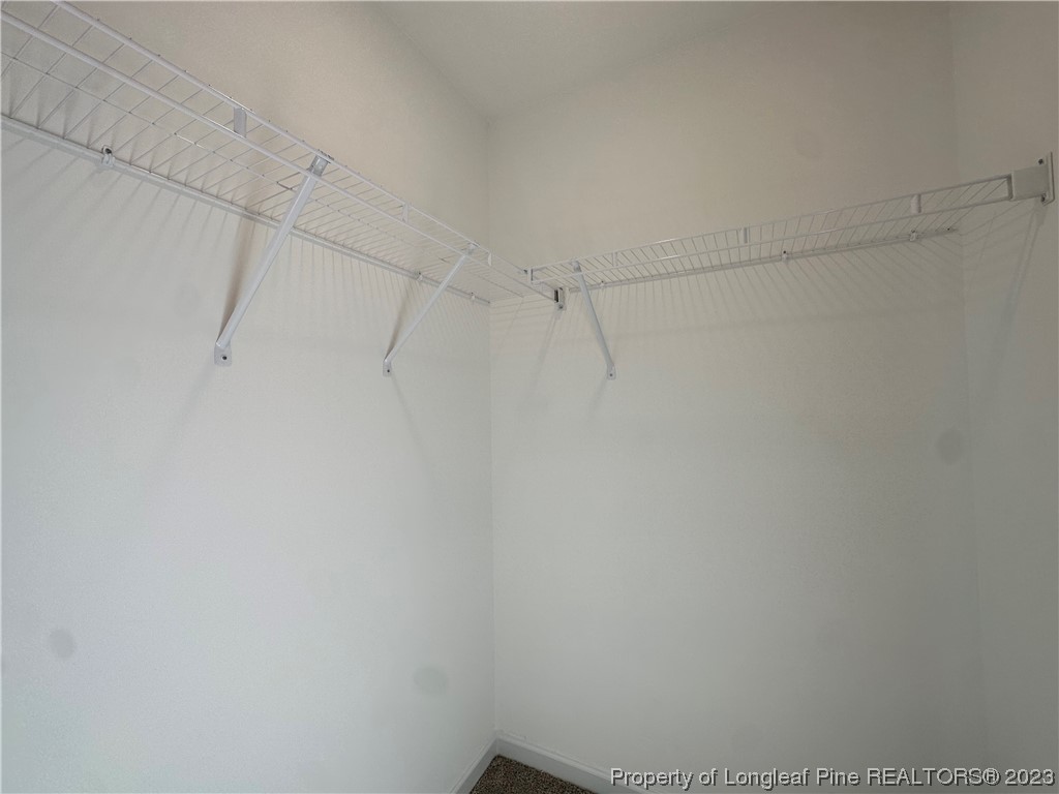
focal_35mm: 14
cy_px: 397
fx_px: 428
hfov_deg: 102.1
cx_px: 530
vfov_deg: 85.7
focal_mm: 2.22
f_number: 2.2
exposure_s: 1/247
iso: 40
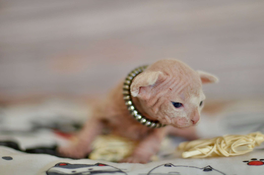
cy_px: 88
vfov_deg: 18.1
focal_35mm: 75
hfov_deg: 27.0
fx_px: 549
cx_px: 132
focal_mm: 50
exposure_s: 1/1000
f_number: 1.4
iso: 800
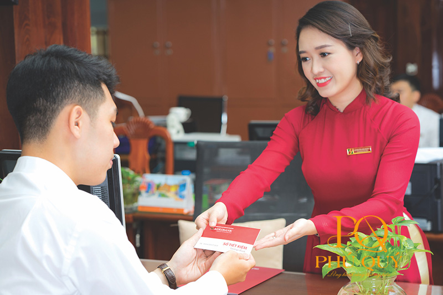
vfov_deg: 16.1
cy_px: 148
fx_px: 1046
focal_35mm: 85
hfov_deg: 23.9
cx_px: 222
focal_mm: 85
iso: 200
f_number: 4
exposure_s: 1/160
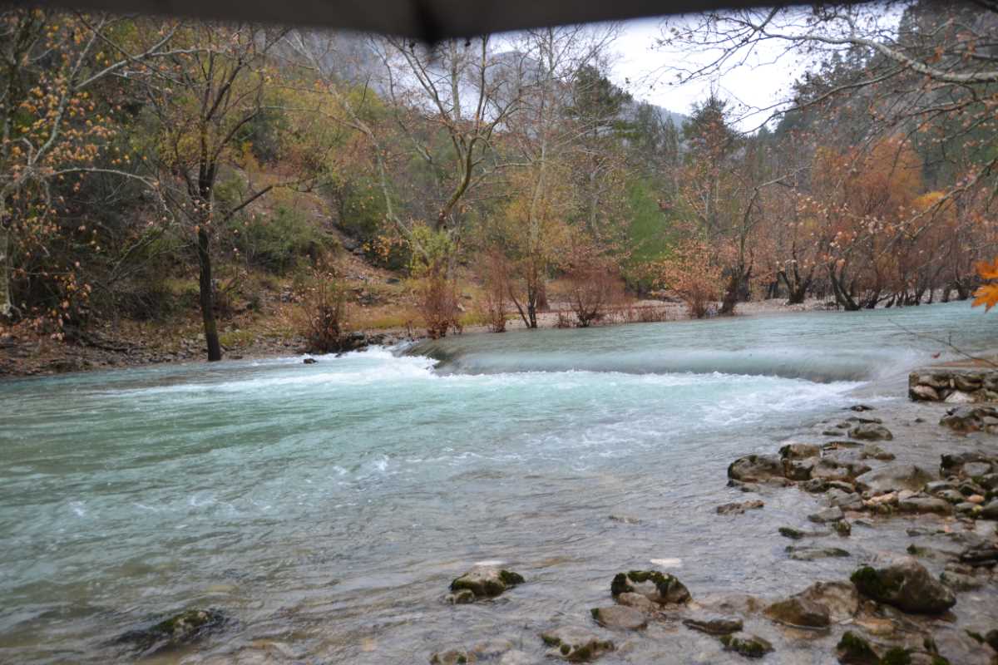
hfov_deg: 57.2
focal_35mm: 33
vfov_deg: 40.0
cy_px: 332
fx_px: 915
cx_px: 499
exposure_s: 1/60
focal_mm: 22
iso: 640
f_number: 4
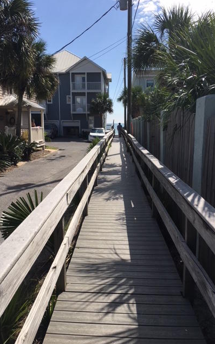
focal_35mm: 31
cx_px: 103
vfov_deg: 61.2
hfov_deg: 40.6
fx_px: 291
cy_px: 172
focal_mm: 4.15
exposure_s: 1/2331
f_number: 2.2
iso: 25
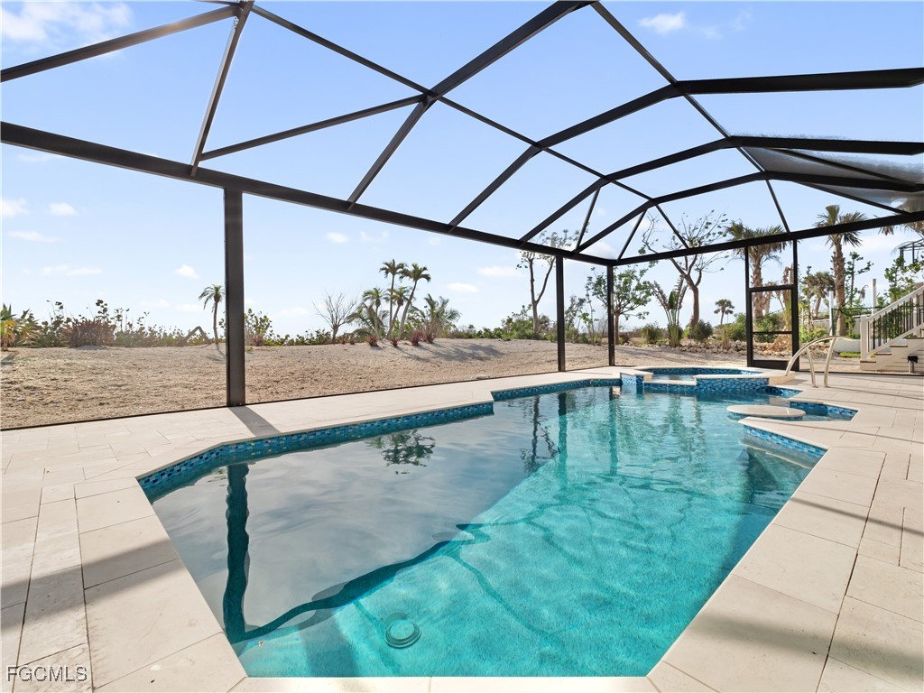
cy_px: 346
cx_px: 462
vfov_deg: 78.1
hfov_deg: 94.5
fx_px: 427
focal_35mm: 16
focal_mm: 8
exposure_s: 1/400
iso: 200
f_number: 7.1
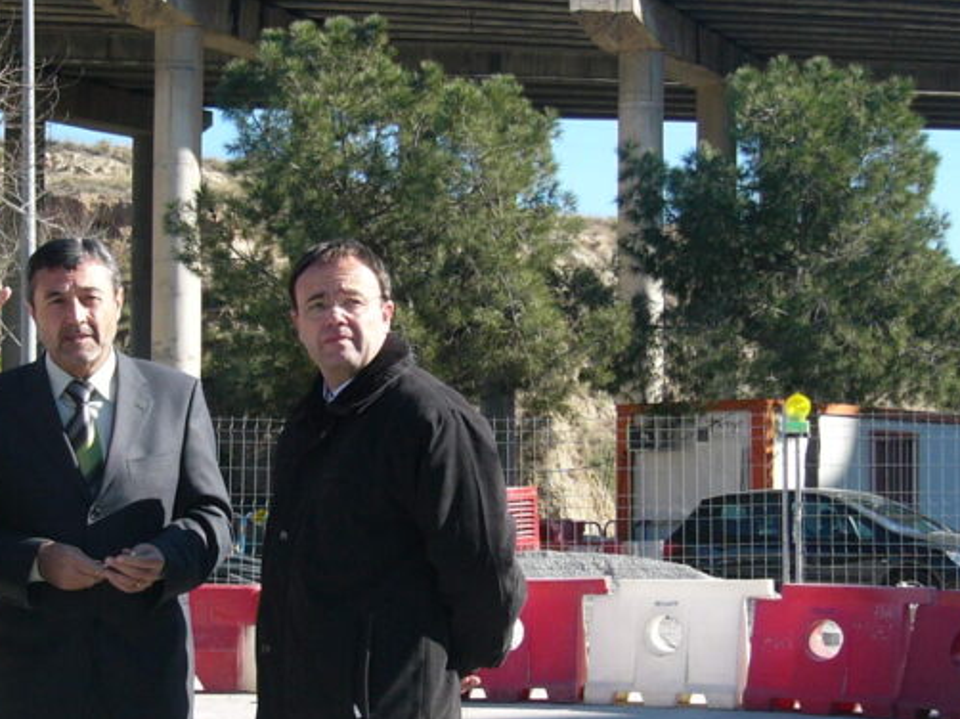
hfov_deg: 22.2
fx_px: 2439
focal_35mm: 88
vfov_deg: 16.8
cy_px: 438
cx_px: 369
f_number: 3.2
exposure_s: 1/400
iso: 50
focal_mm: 7.6
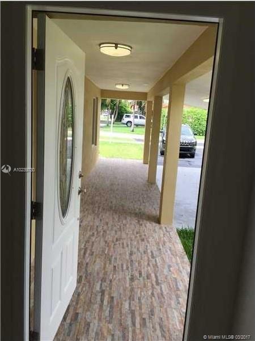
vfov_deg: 61.7
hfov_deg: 48.2
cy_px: 170
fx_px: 285
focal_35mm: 29
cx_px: 128
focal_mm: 4.15
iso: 32
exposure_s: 1/304
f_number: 2.2
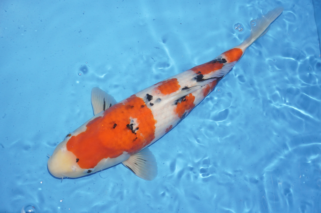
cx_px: 160
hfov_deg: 36.9
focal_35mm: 54
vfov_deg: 25.0
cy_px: 106
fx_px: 481
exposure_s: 1/160
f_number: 4.5
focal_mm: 36
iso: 1600
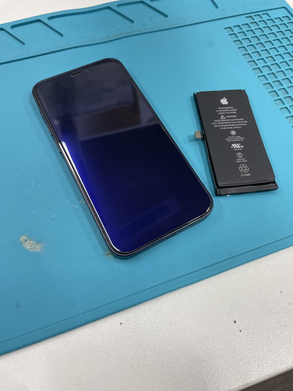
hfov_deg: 53.1
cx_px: 146
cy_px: 196
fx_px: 293
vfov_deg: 67.3
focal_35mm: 26
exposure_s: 1/100
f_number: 1.6
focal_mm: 4.2
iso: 80
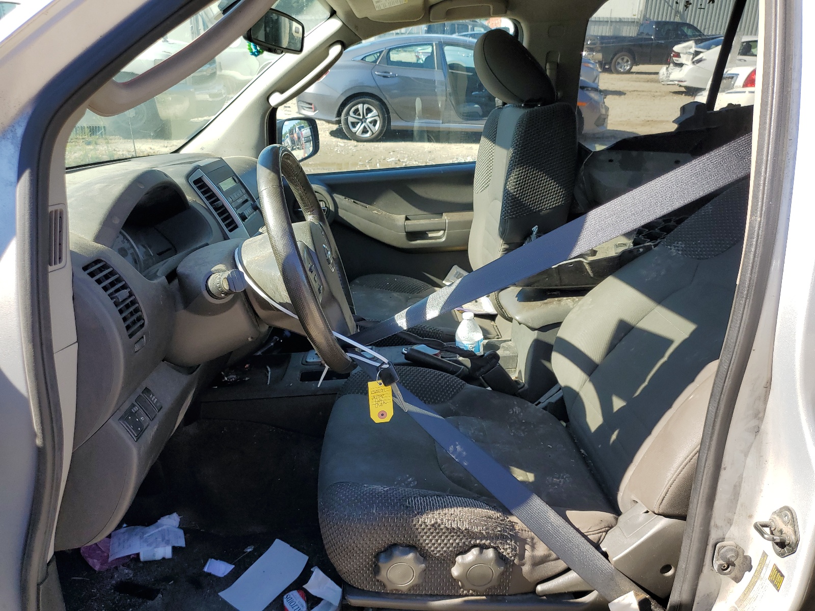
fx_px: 612
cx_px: 408
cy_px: 306
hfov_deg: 67.3
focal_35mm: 26
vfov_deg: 53.1
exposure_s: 1/667
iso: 50
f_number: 1.5
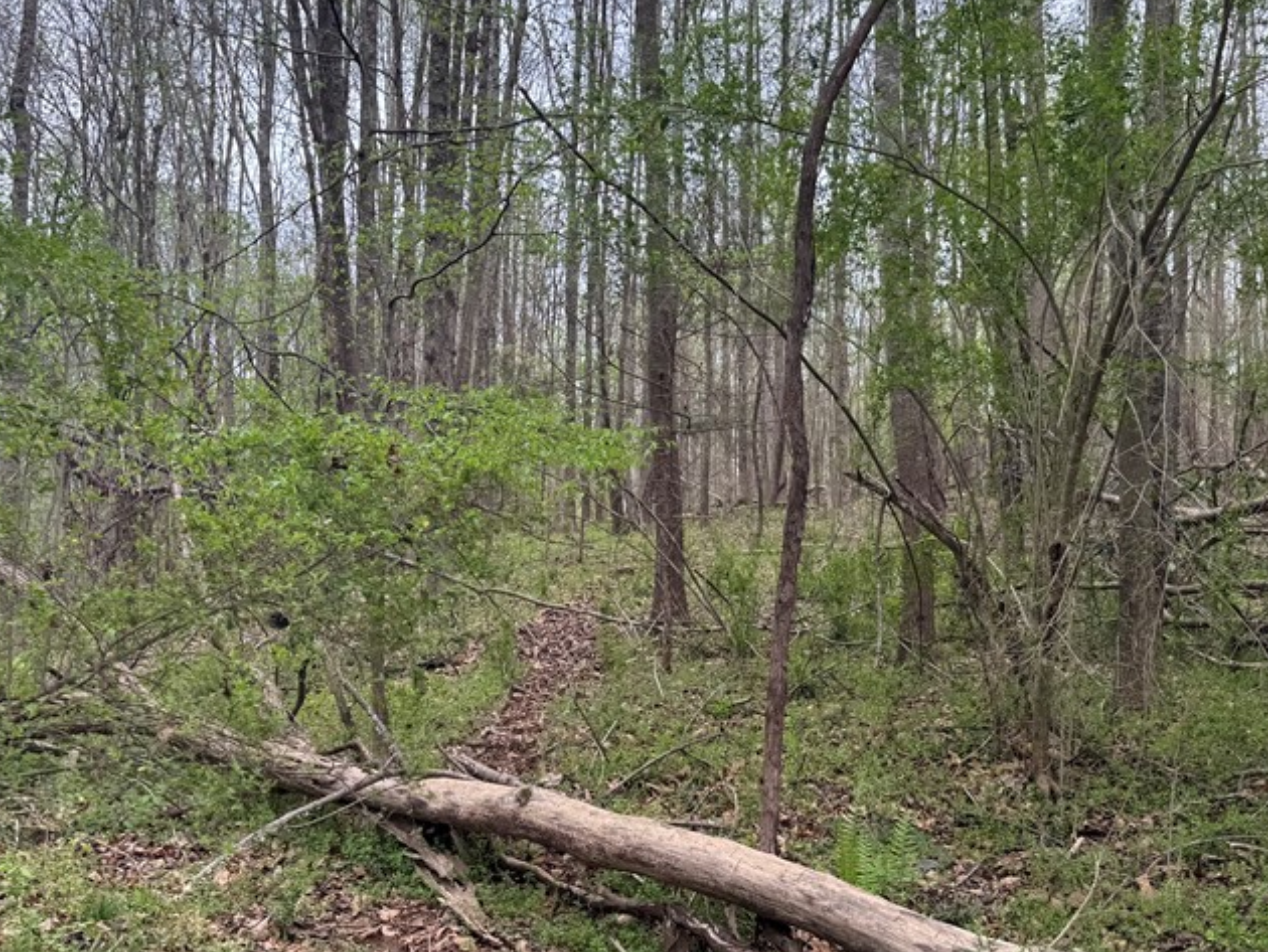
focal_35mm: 39
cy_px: 533
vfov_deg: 36.8
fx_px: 1429
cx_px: 586
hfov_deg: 47.8
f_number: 1.78
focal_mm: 6.76
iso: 80
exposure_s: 1/430
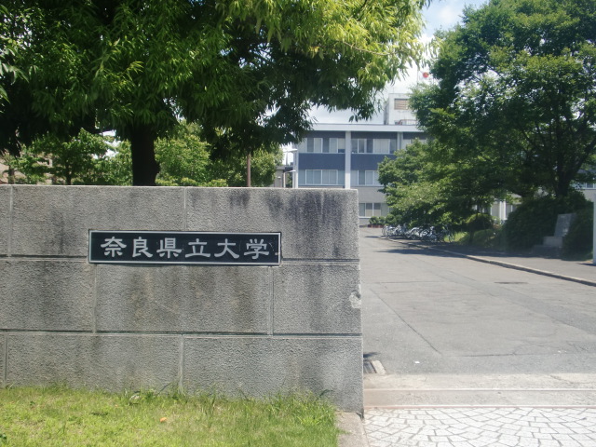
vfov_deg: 36.8
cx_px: 298
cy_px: 224
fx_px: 671
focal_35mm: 39
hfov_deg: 47.9
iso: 64
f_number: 3.1
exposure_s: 1/800
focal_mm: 6.51
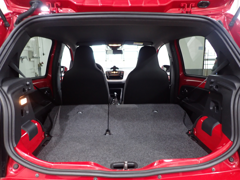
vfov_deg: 54.9
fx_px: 173
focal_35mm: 25
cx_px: 120
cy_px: 90
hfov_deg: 69.4
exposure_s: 1/30
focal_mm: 4.5
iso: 320
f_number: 2
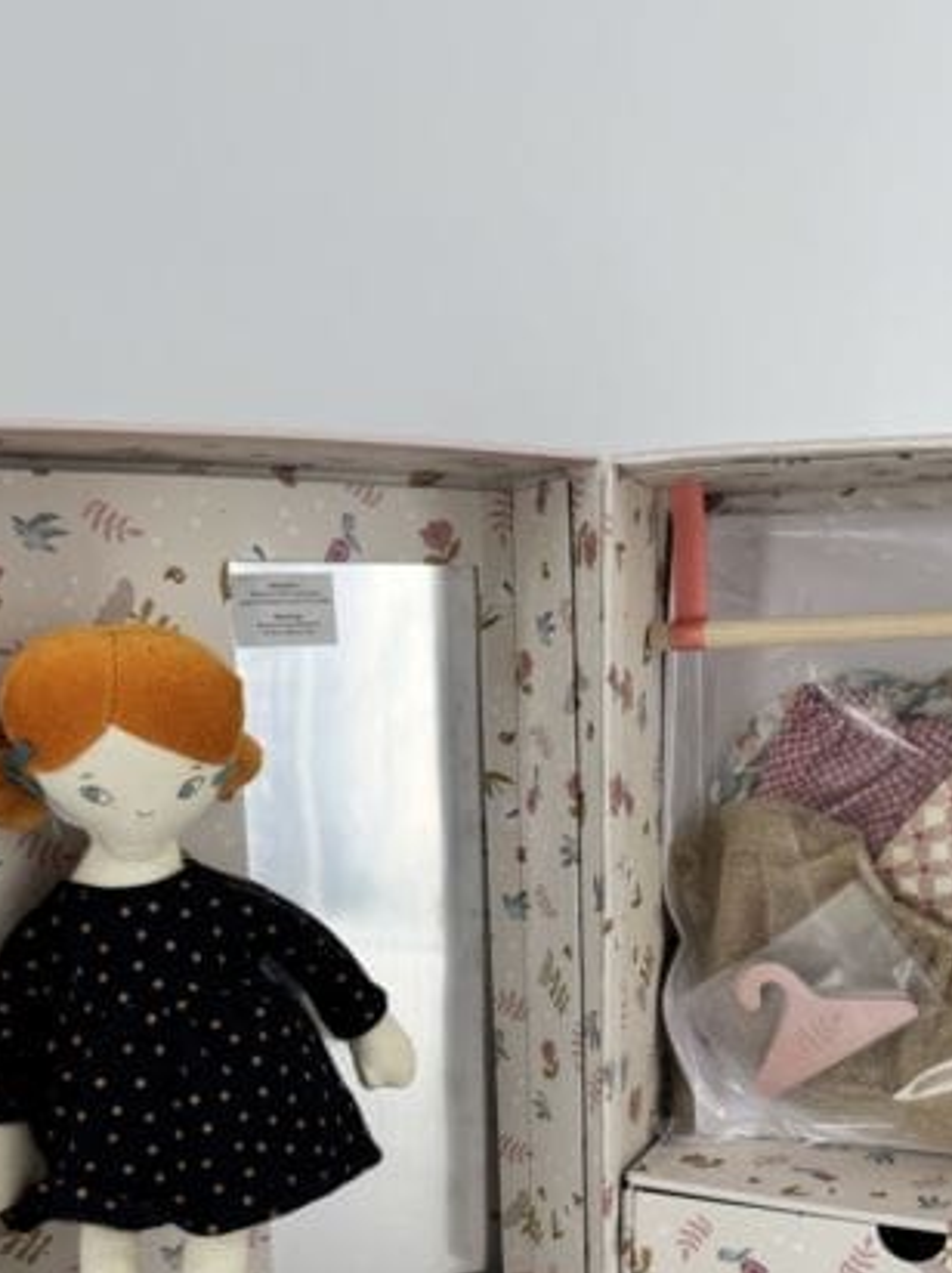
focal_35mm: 39
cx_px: 603
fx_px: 1433
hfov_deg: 36.5
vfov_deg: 46.0
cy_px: 978
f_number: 1.78
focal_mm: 6.76
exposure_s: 1/853
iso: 80
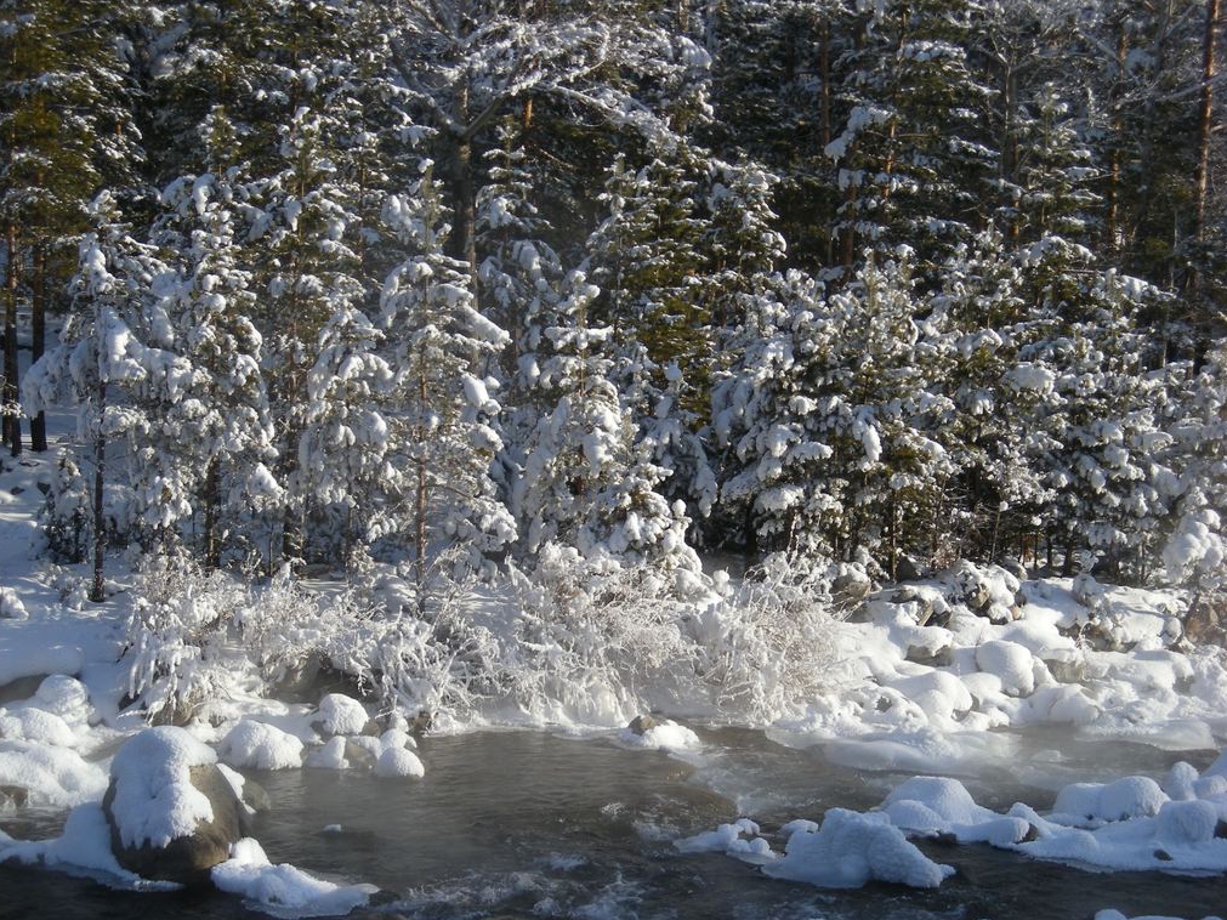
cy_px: 455
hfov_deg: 25.3
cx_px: 610
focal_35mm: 77
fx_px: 2729
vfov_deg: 19.1
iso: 64
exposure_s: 1/406
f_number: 3.9
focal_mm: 12.3
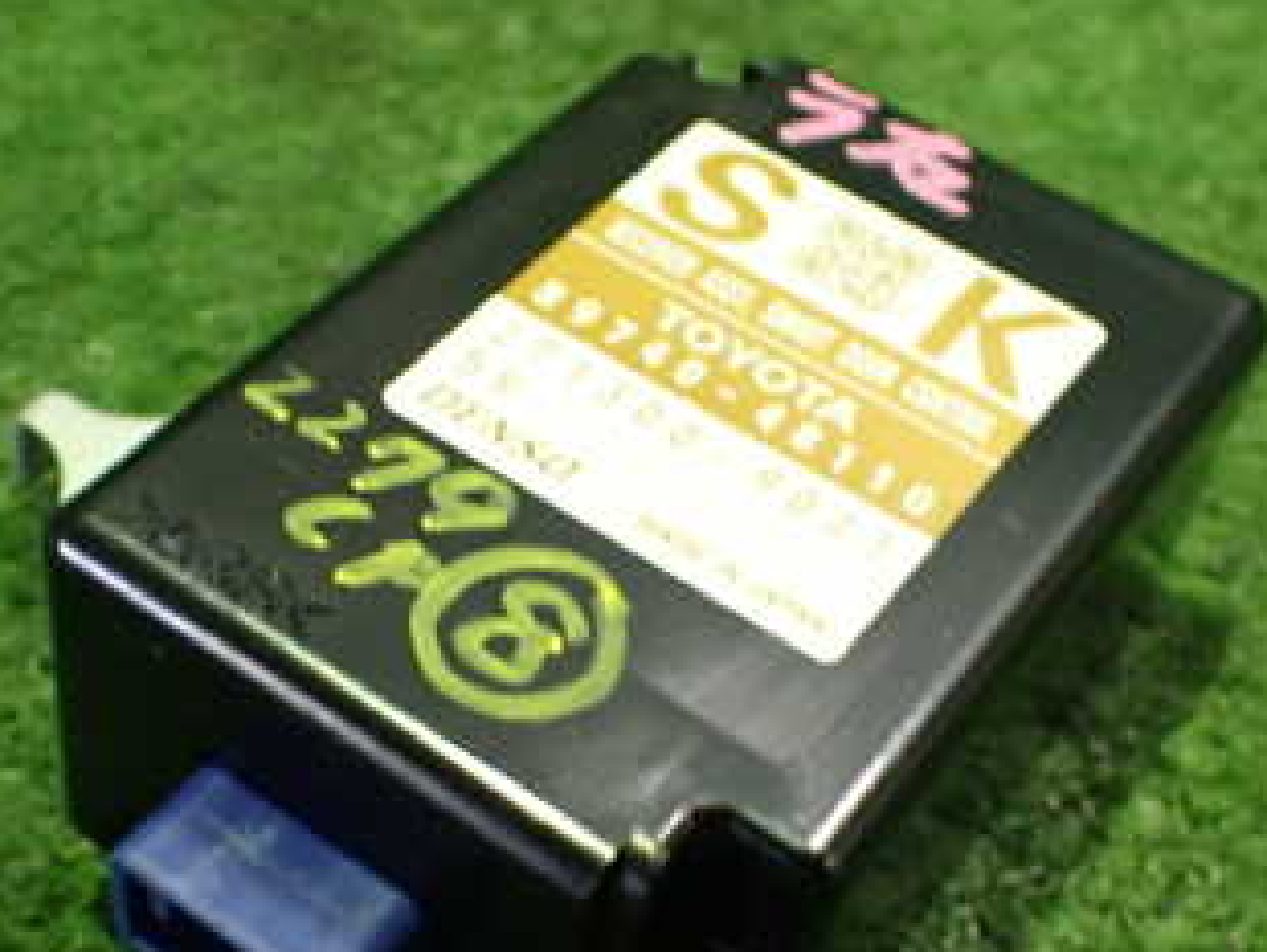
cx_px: 621
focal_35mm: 58
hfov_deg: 33.2
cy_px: 641
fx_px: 2125
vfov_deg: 25.1
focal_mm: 5.4
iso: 800
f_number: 2.3
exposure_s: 1/40
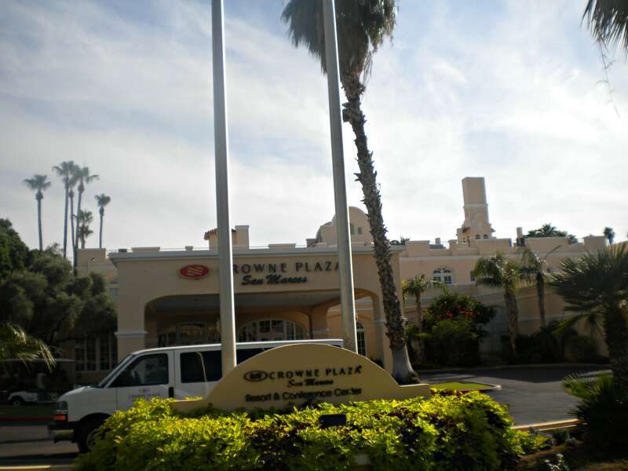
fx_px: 635
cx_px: 314
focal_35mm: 35
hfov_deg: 52.6
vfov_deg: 40.7
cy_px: 236
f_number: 4.6
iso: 80
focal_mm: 6.3
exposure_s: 1/1000
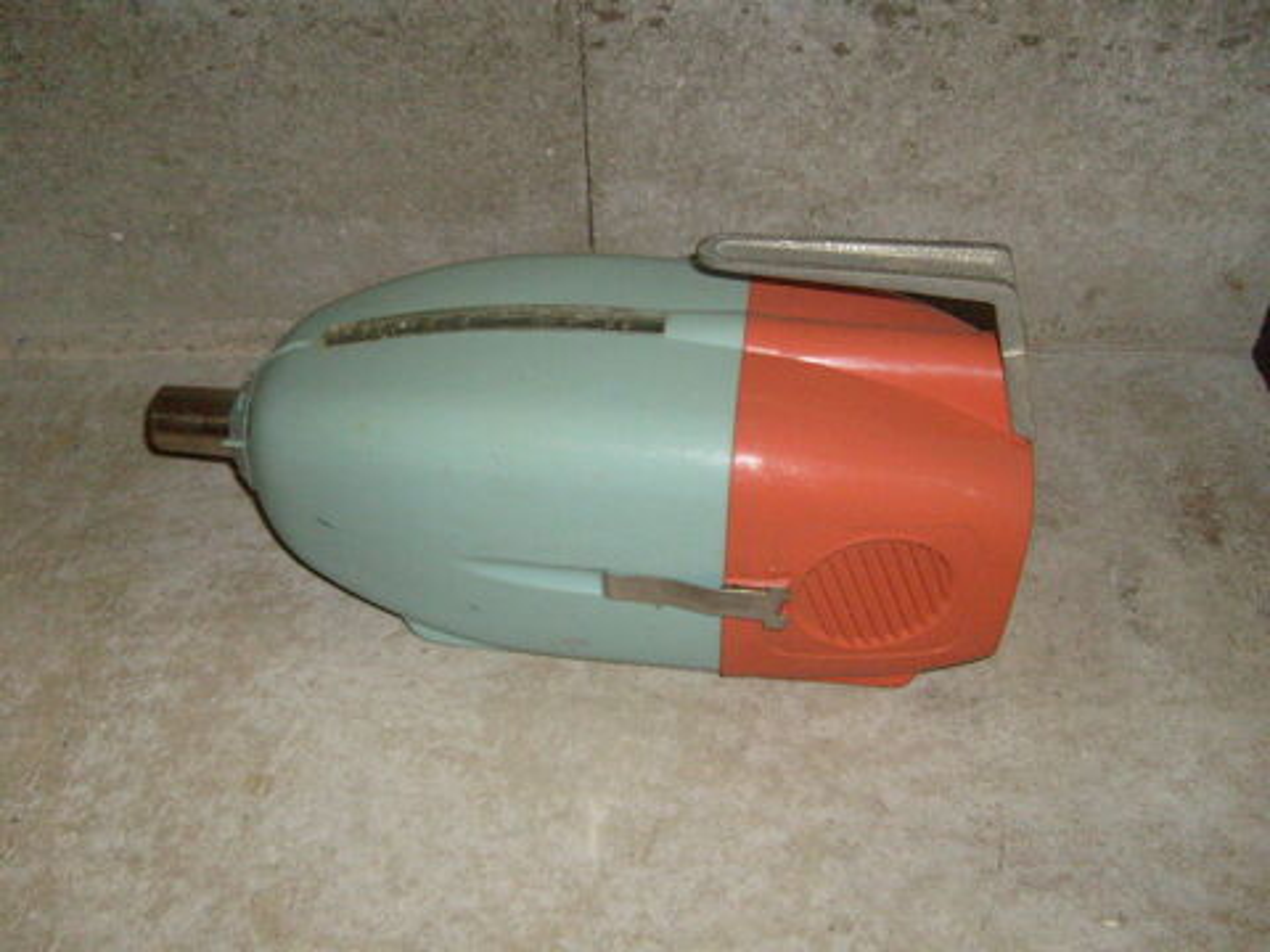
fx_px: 1284
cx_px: 635
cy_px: 476
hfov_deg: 52.6
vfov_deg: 40.7
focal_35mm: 35
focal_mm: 5.8
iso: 400
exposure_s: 1/45
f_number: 2.8
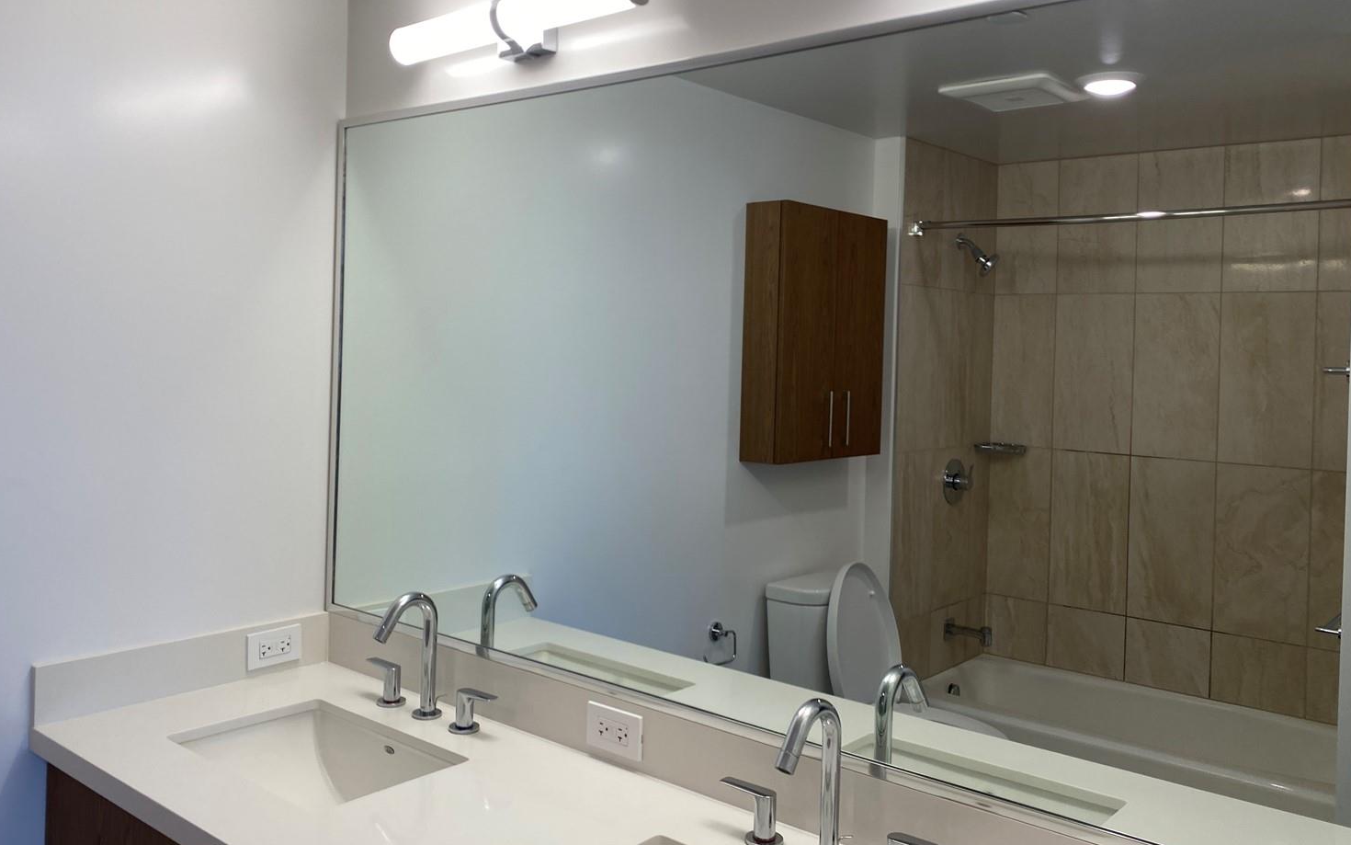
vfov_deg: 41.8
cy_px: 374
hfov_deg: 62.9
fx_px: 1105
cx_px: 681
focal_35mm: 30
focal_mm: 4.25
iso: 40
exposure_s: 1/120
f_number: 1.8
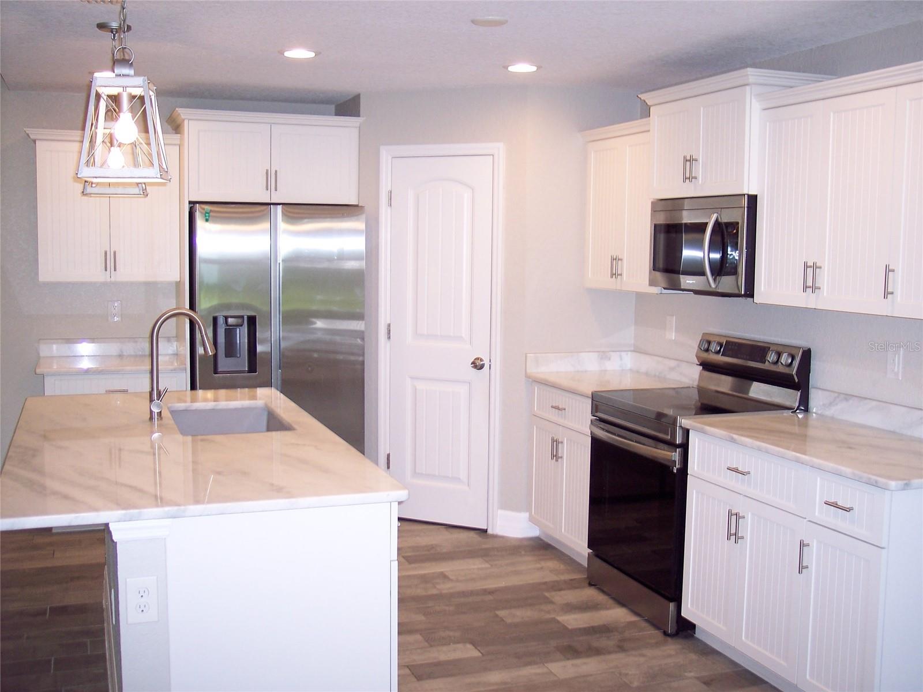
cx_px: 462
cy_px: 346
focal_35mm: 39
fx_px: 1040
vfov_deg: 36.8
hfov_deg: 47.9
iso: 140
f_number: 2.8
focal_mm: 8
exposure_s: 1/60
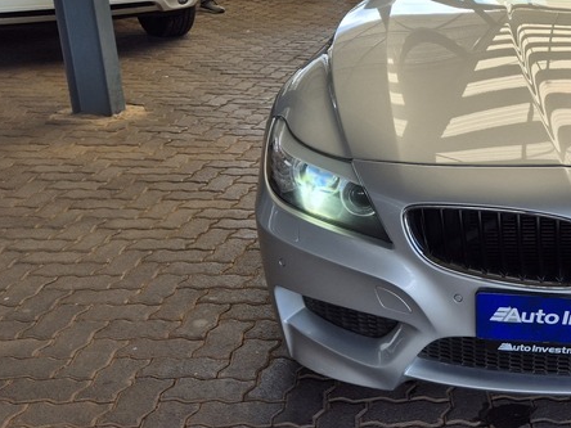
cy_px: 111
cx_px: 590
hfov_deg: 32.8
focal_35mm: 53
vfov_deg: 27.2
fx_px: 874
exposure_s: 1/870
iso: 25
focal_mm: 5.4
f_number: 1.8
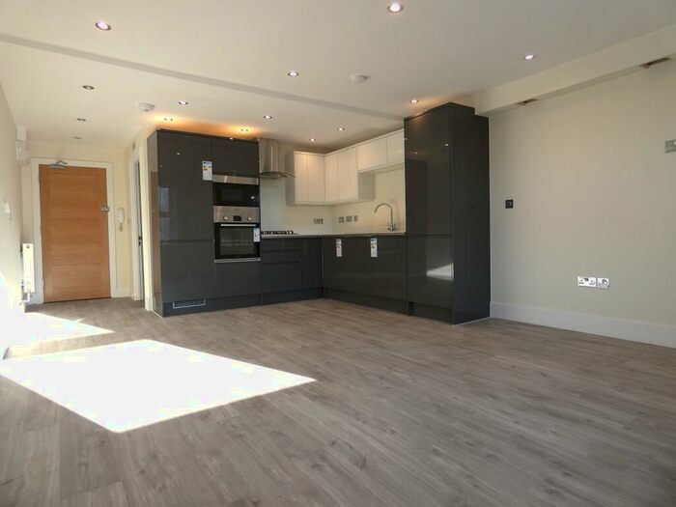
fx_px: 391
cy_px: 254
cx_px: 338
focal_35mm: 20
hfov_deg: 81.7
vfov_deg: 66.0
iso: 80
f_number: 2.8
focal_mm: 3.6
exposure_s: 1/125
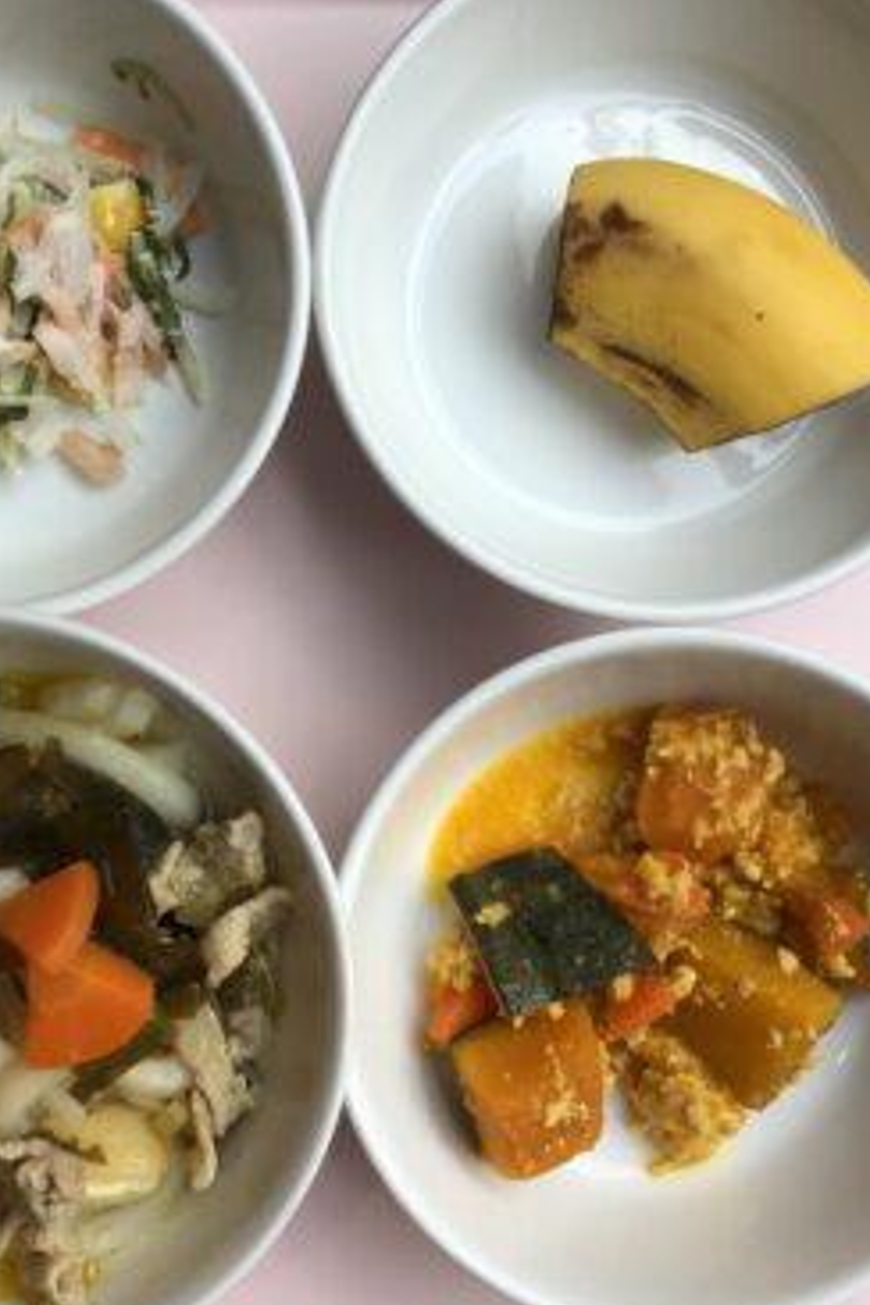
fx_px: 1595
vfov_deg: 44.5
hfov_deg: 30.3
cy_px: 658
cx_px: 289
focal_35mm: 44
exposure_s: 1/120
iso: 32
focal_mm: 3.3
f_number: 2.4
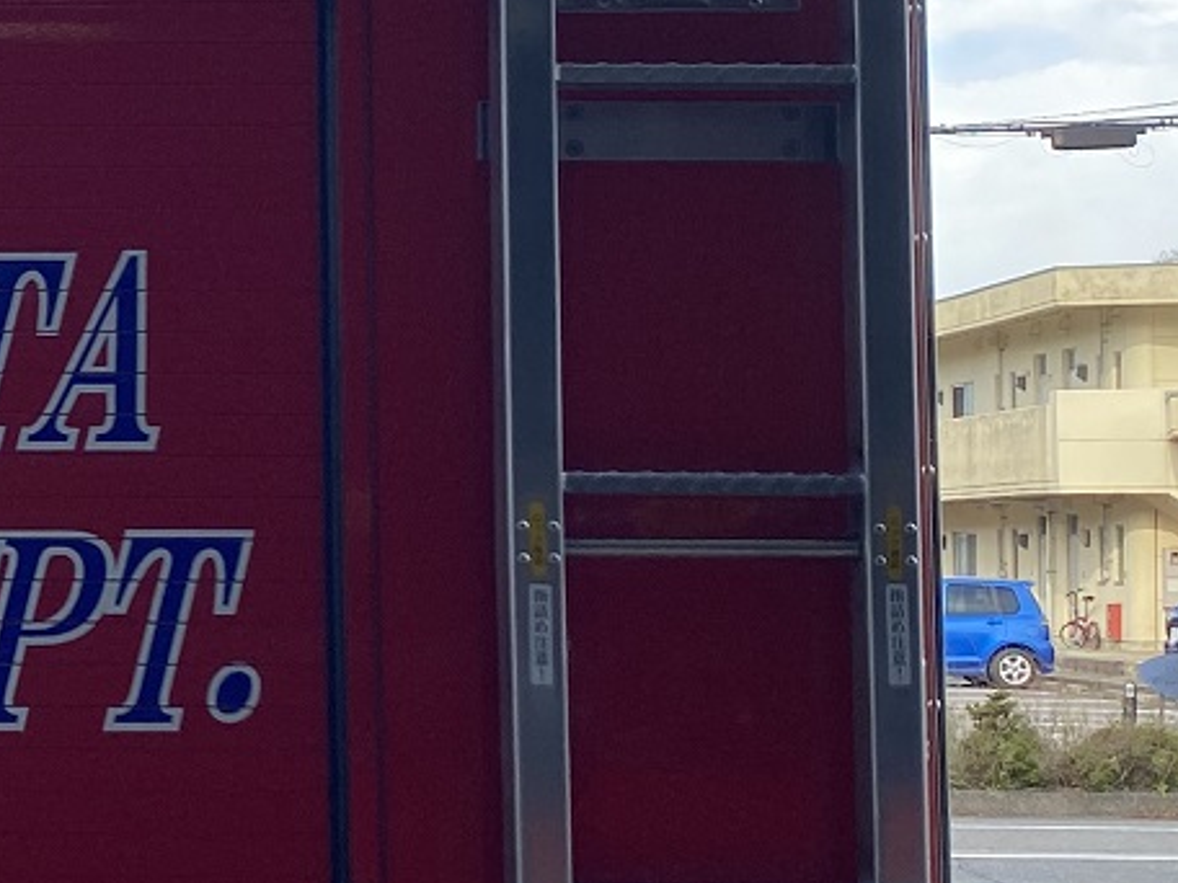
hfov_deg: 19.5
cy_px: 460
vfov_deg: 16.1
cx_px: -391
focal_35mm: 92
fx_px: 3131
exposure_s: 1/544
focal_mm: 4.25
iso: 32
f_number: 1.8
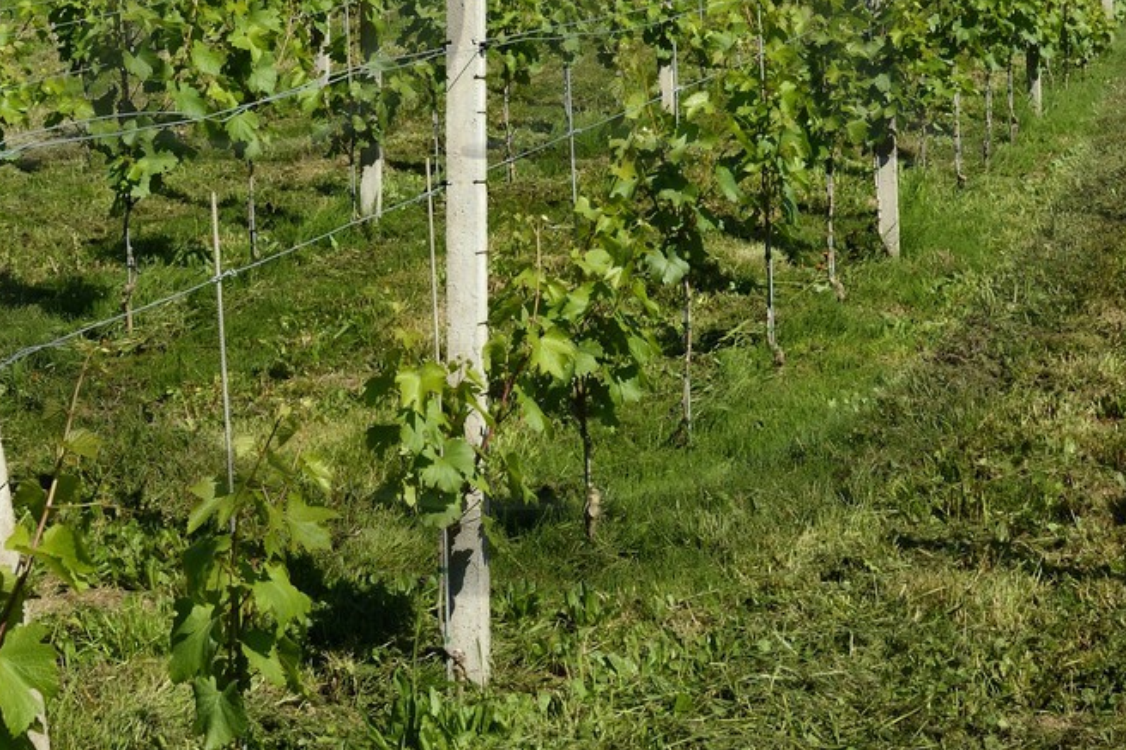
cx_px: 499
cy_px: -120
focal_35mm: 78
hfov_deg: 26.0
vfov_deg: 16.8
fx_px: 2439
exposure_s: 1/320
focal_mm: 32
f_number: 9
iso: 200
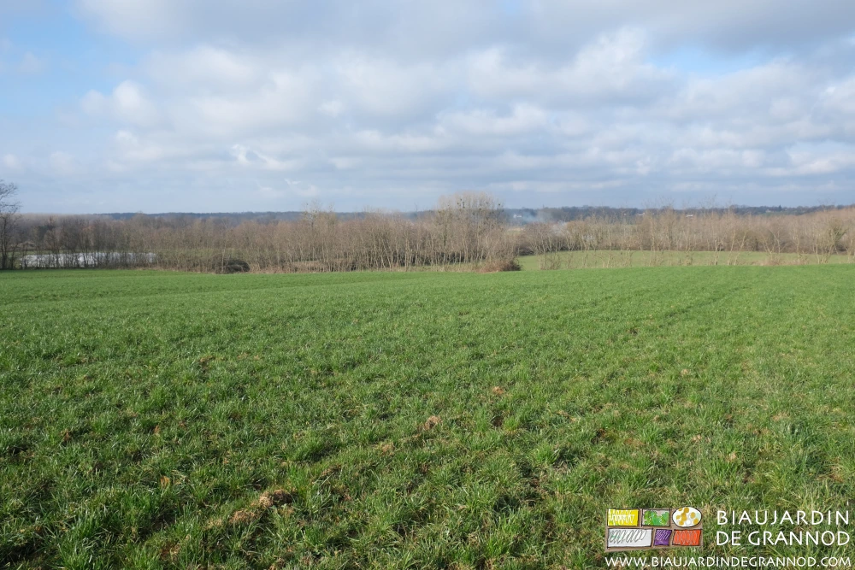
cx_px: 428
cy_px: 285
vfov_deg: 47.9
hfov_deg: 67.4
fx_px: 641
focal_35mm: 27
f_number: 9
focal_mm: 18
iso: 160
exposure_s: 1/125
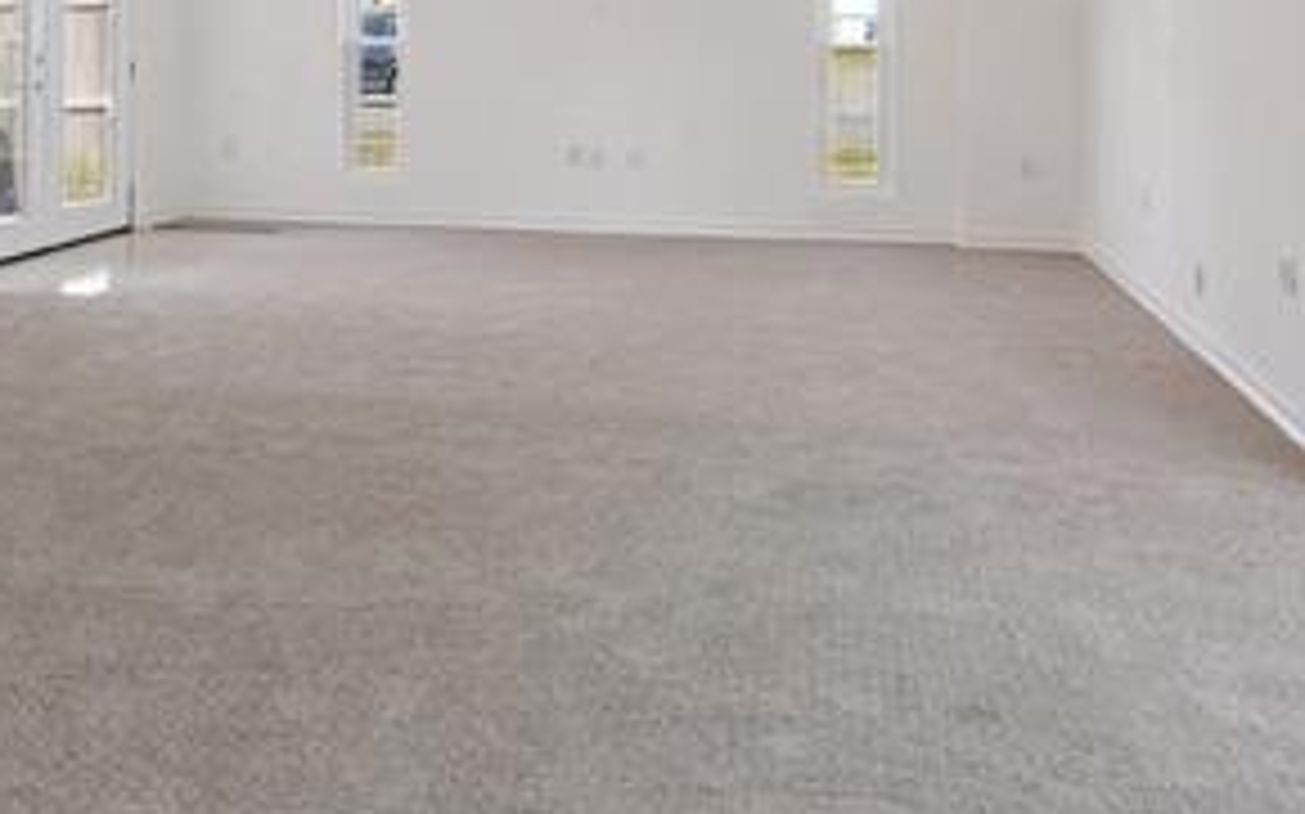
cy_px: 13
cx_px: 590
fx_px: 1280
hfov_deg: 53.9
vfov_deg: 32.6
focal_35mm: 36
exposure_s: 1/20
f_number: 14
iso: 400
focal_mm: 16
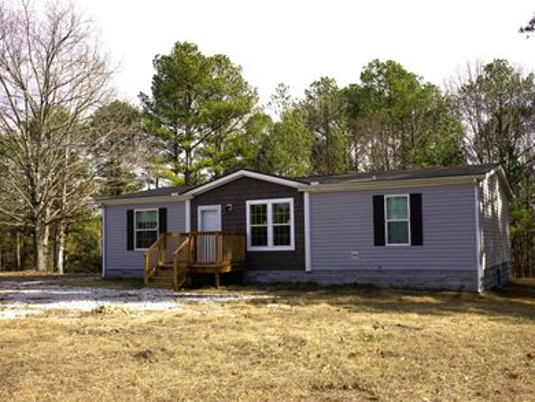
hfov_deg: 56.7
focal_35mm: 32
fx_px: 495
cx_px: 287
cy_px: 213
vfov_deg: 44.2
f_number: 10
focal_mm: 26
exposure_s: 1/160
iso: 100
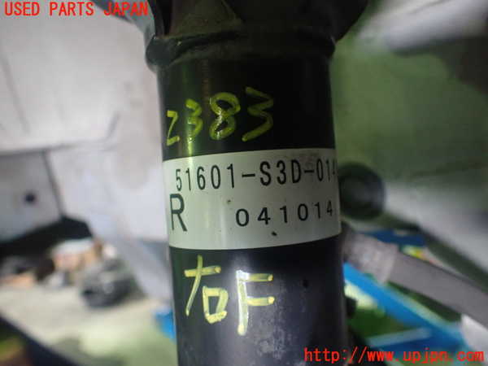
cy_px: 183
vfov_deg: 46.8
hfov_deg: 60.0
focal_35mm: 30
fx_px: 423
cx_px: 244
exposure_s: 1/40
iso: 800
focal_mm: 5.4
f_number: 2.3
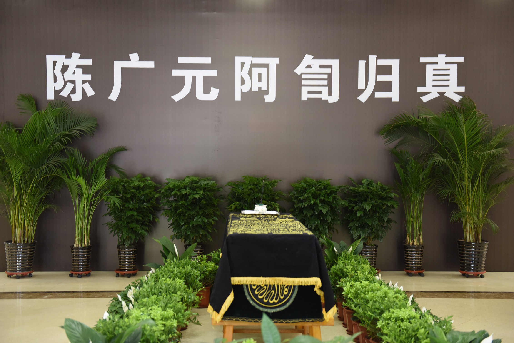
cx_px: 257
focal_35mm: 48
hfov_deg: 41.1
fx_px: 686
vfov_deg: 28.1
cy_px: 172
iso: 1000
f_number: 2.8
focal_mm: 48
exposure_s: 1/25
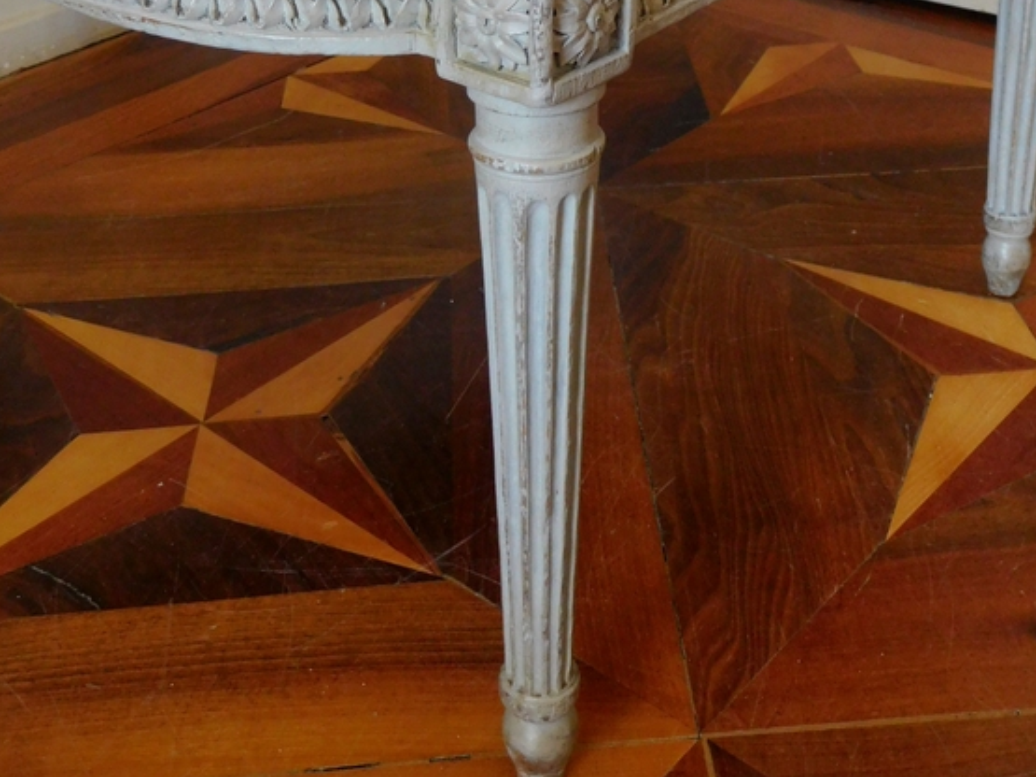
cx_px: 553
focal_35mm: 46
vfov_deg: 30.2
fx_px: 1376
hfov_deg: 41.2
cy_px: 90
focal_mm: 5.7
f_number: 3.6
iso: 400
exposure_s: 1/30
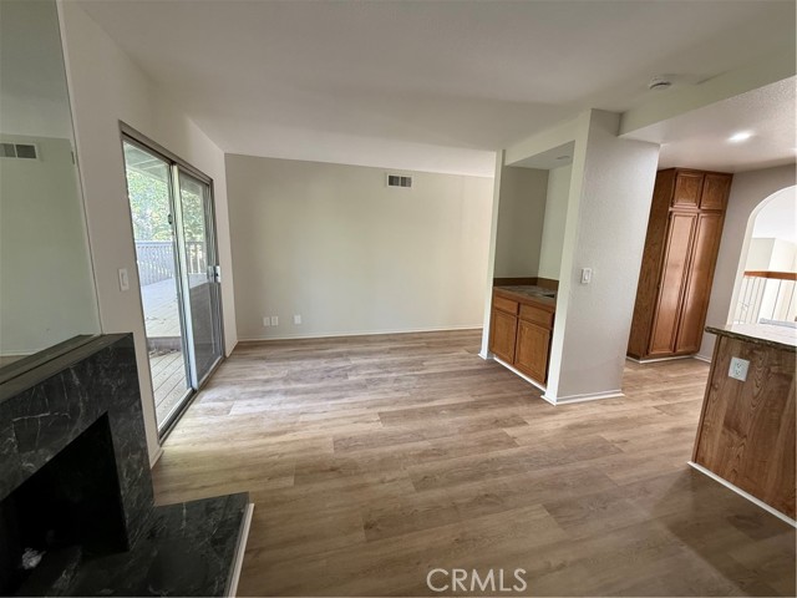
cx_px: 398
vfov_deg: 85.7
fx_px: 322
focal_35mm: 14
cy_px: 299
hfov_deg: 102.1
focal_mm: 2.22
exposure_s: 1/60
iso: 200
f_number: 2.2
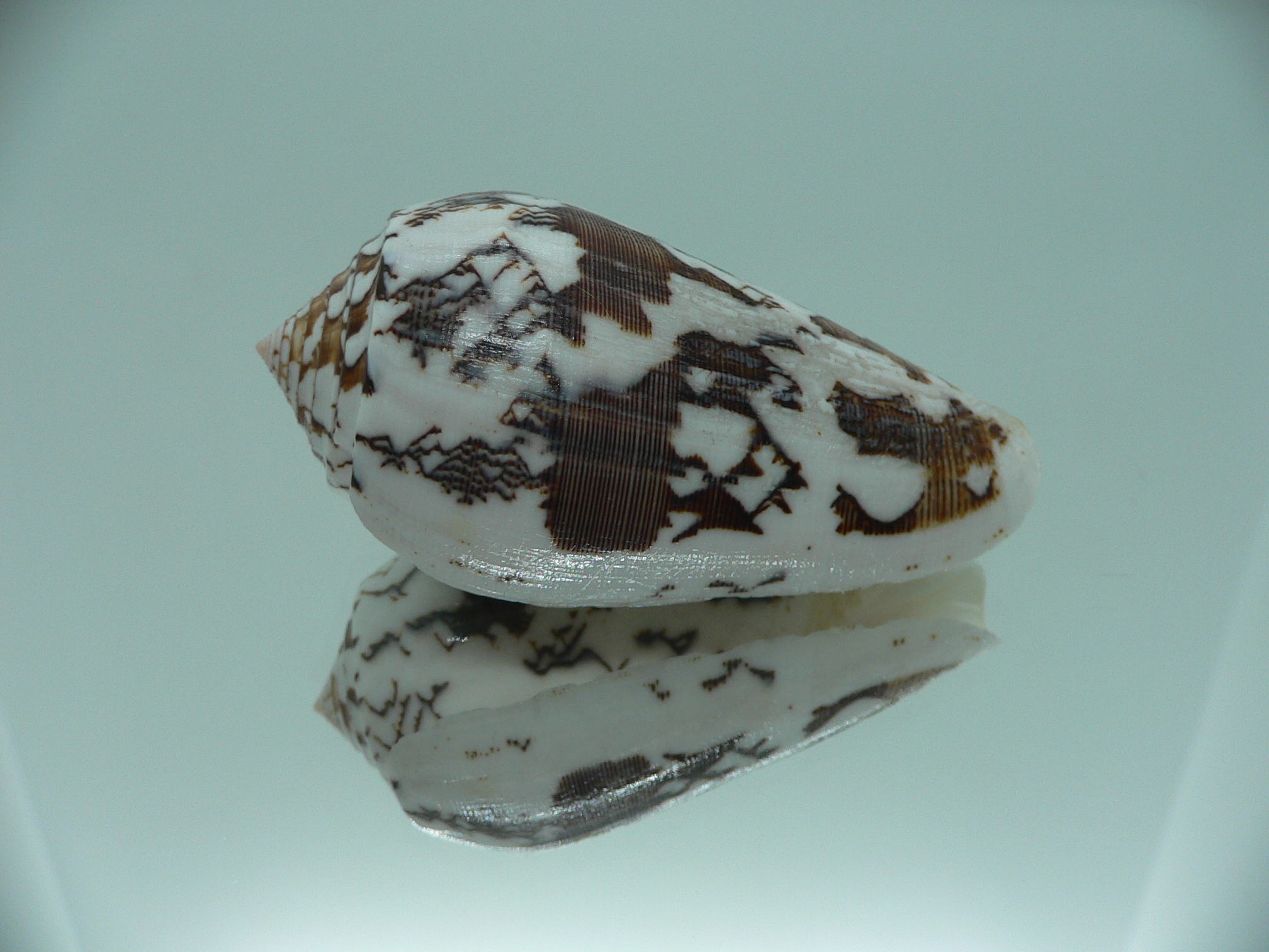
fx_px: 1283
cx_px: 634
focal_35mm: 35
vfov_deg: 40.7
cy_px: 476
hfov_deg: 52.6
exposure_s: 1/60
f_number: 2.8
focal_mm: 4.6
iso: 80
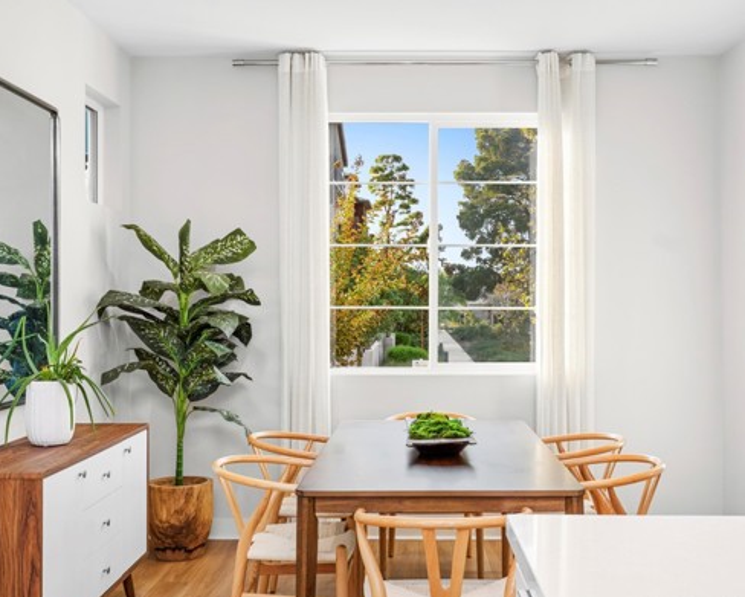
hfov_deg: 42.8
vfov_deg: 34.9
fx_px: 949
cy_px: 309
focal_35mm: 43
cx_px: 403
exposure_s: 1/20
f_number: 9
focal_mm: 35
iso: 200
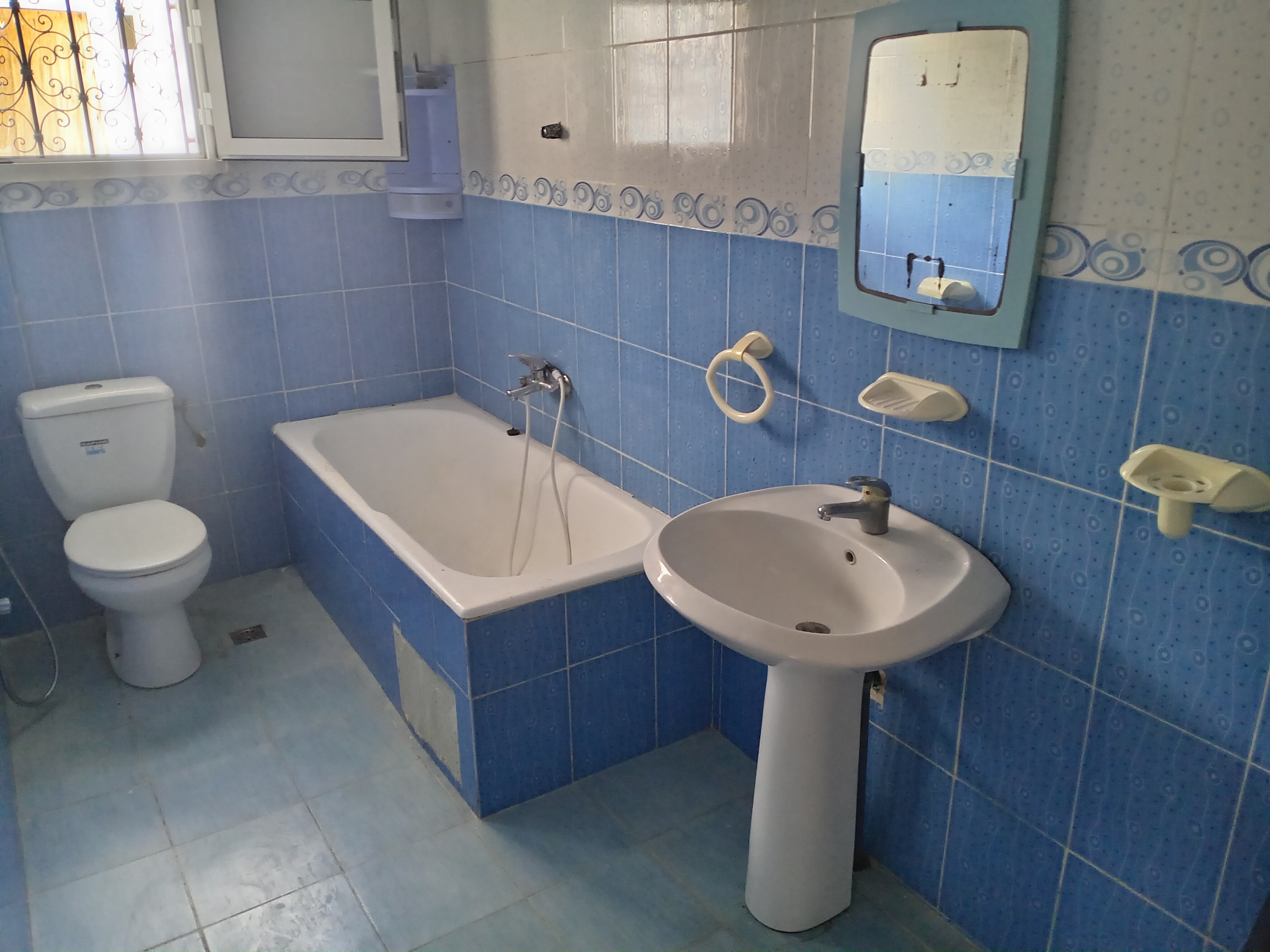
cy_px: 476
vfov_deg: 51.4
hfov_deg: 65.3
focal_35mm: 27
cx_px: 635
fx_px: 991
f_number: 1.8
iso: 1360
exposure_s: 1/20
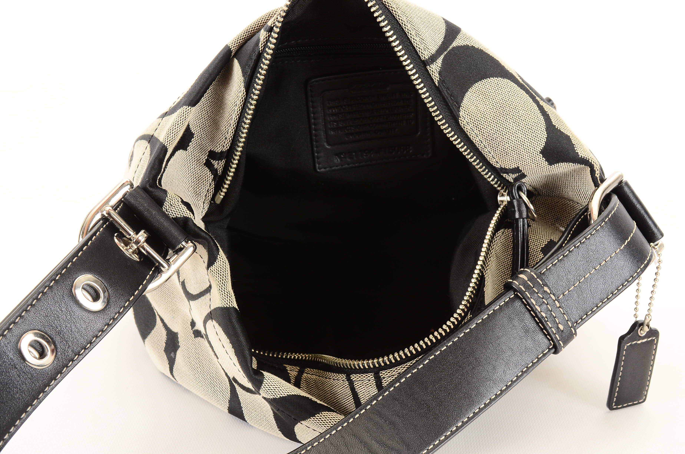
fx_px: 826
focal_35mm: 44
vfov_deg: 30.7
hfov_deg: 45.0
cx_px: 342
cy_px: 227
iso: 320
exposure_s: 1/60
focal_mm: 29
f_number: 11
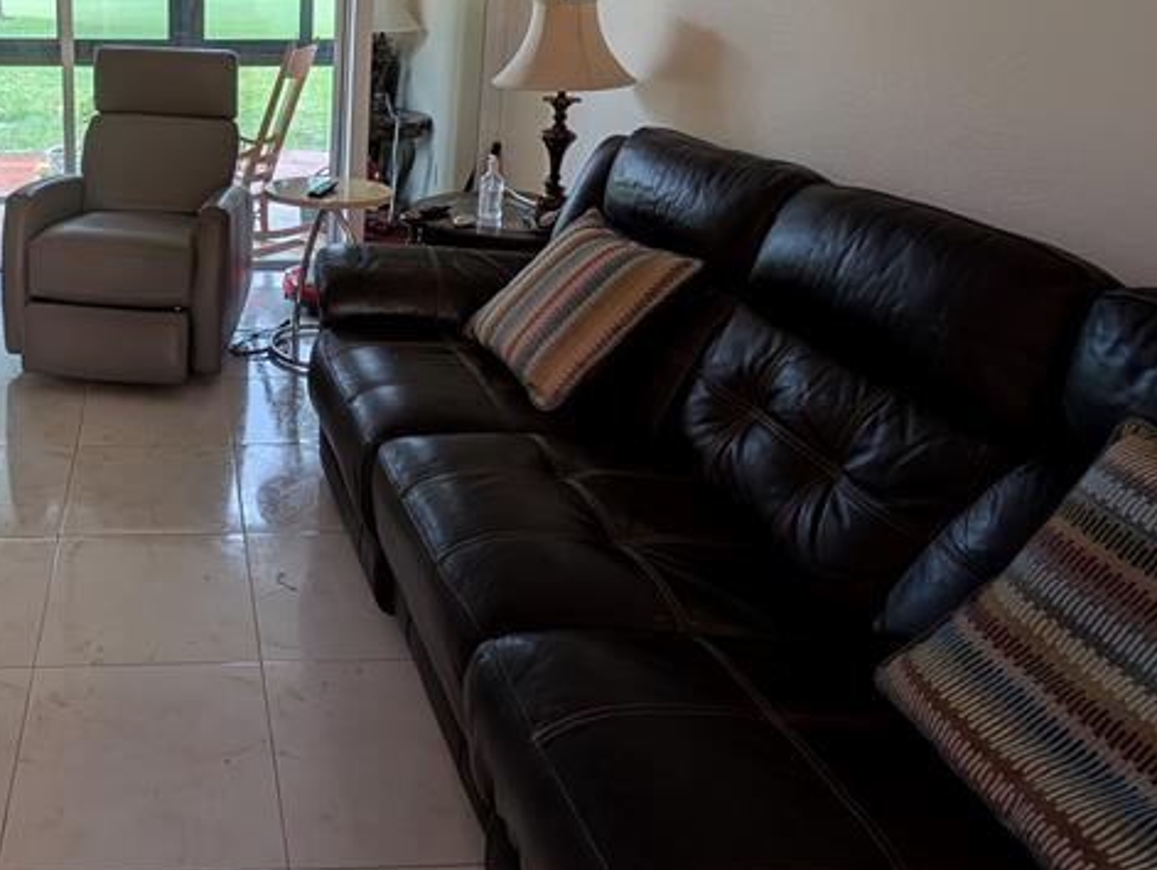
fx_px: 870
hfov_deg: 61.2
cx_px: 216
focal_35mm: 26
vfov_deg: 49.4
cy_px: 150
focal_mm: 2.02
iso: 160
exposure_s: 1/24
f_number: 1.7
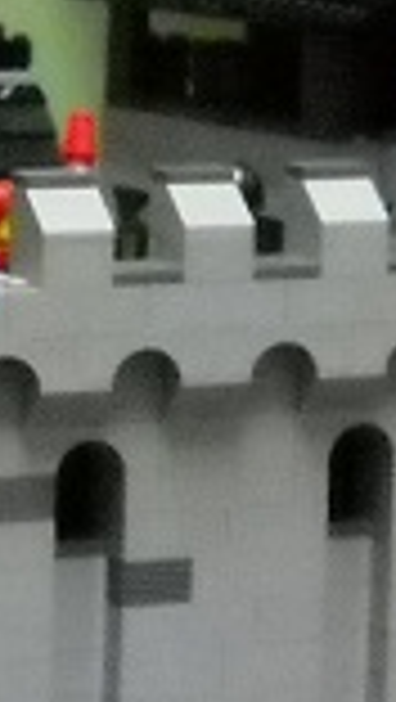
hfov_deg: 5.1
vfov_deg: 9.4
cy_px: 297
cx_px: -688
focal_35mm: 229
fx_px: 4266
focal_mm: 6.72
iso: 800
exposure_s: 1/7
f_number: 3.1
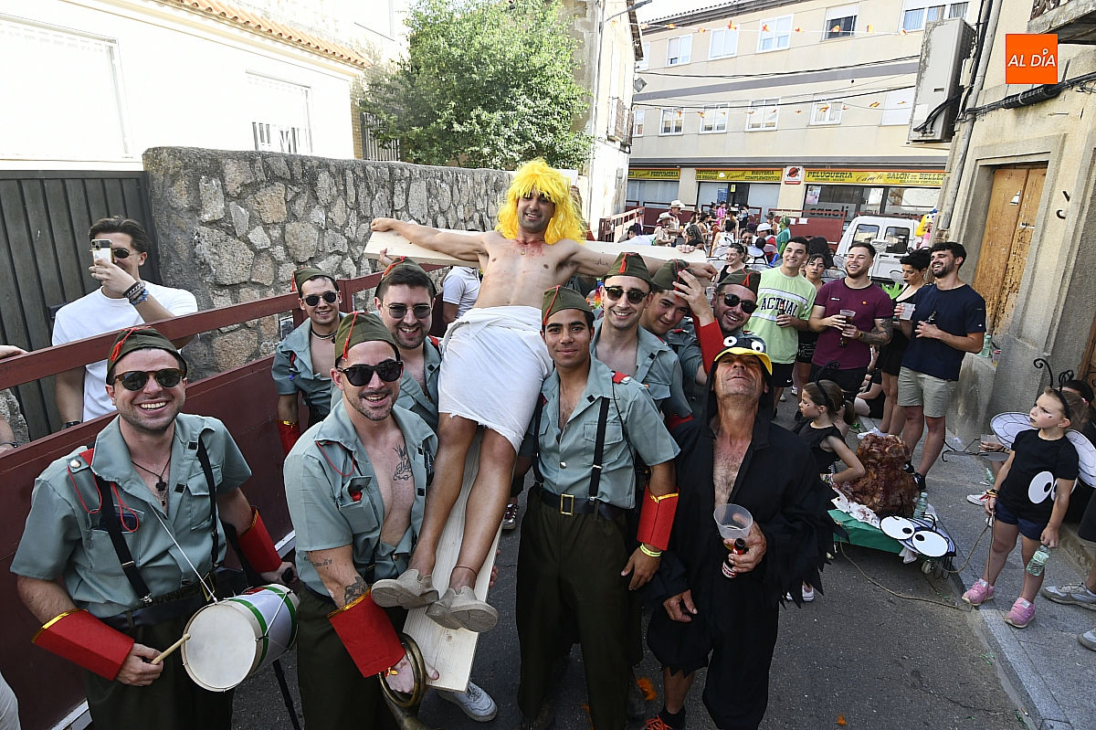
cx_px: 548
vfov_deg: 67.3
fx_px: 548
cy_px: 365
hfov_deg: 90.0
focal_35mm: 18
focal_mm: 12
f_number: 6.3
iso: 400
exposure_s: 1/250
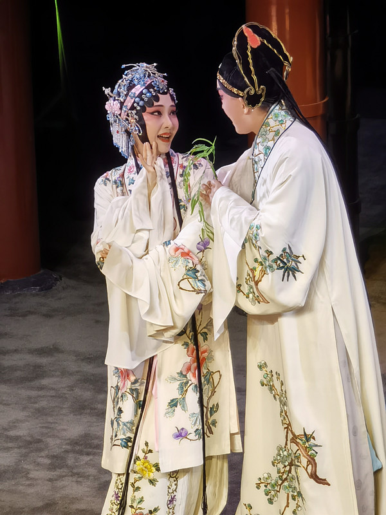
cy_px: 258
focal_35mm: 270
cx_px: 193
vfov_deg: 7.3
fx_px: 4014
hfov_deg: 5.5
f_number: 3.4
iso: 80
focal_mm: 14.45
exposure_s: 1/49.4
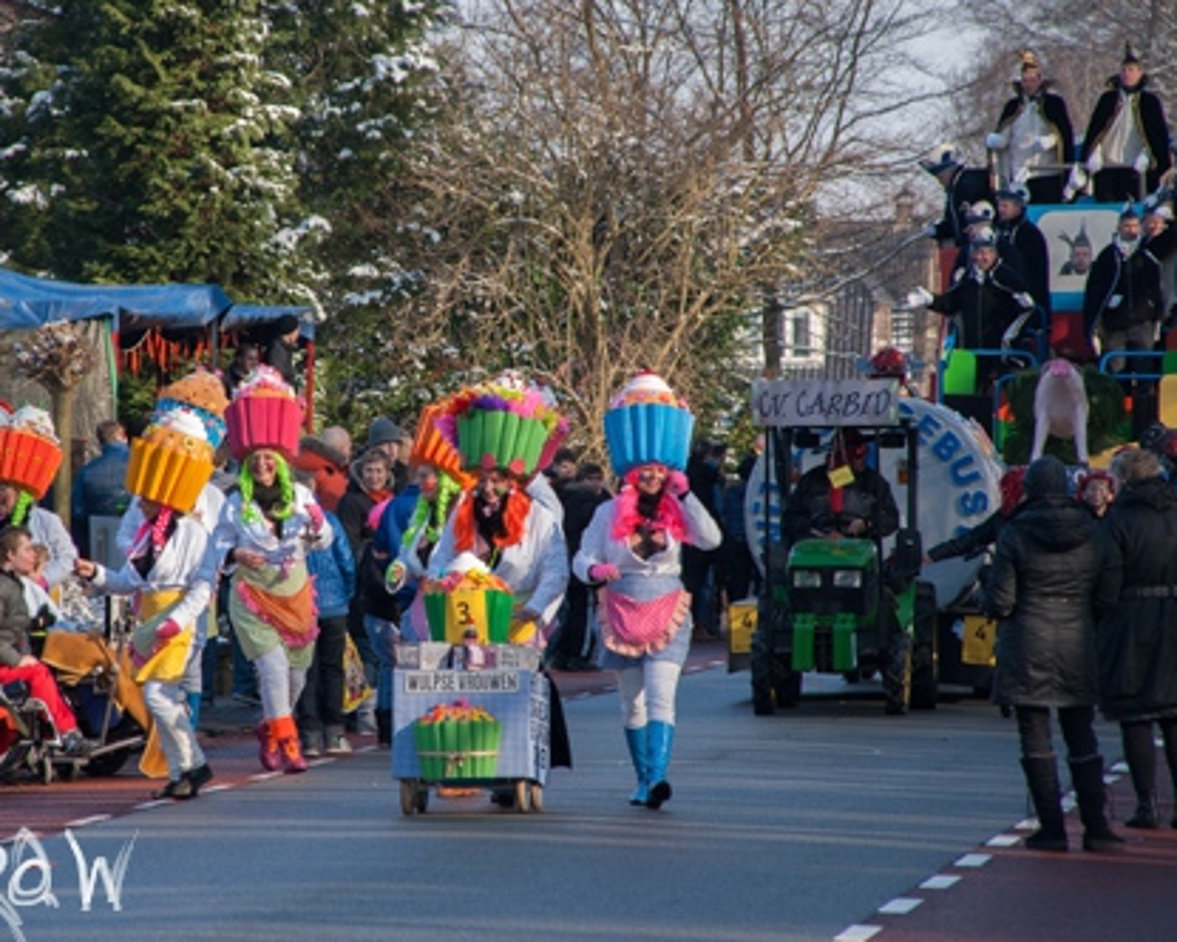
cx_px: 502
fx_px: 7997
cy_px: 470
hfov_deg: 8.4
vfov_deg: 6.7
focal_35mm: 230
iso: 125
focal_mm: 135
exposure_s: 1/250
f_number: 5.6
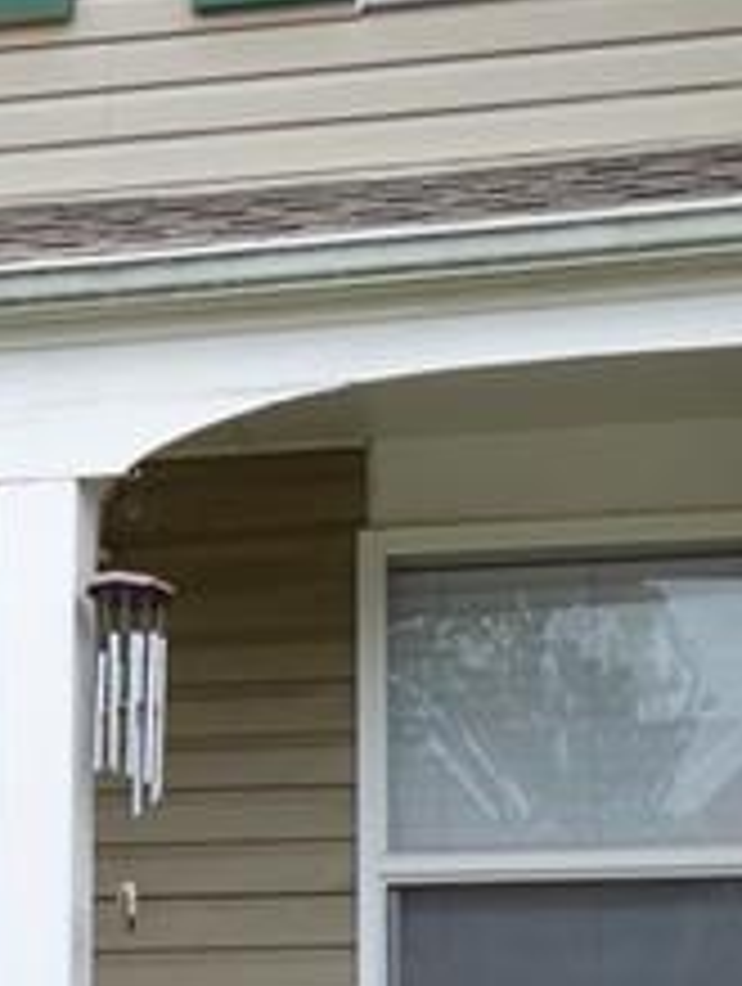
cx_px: 27
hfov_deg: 12.4
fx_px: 3391
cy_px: 783
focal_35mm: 119
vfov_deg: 16.4
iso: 80
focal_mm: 5.8
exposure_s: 1/320
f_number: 3.6
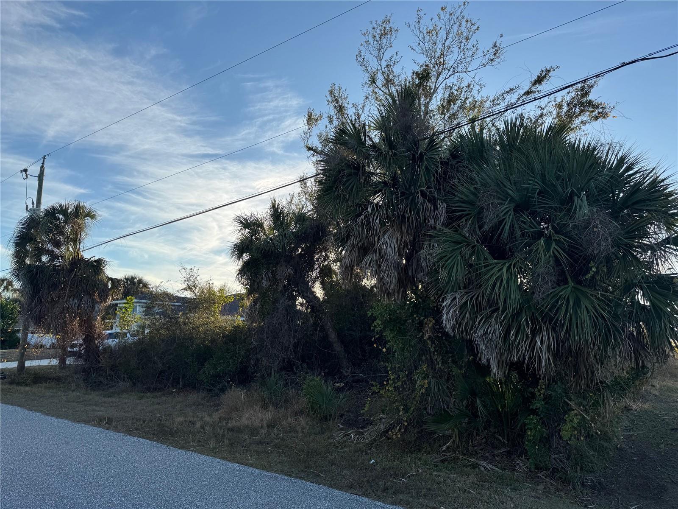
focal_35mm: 24
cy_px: 254
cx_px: 339
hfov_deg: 71.6
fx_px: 470
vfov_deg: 56.8
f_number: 1.78
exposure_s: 1/2833
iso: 80
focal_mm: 6.76
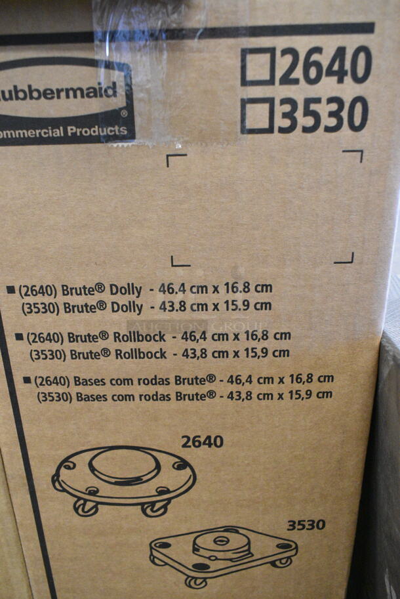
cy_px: 300
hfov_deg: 48.0
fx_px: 449
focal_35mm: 27
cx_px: 200
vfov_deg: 67.3
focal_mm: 18
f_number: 5
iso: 6400
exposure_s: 1/100
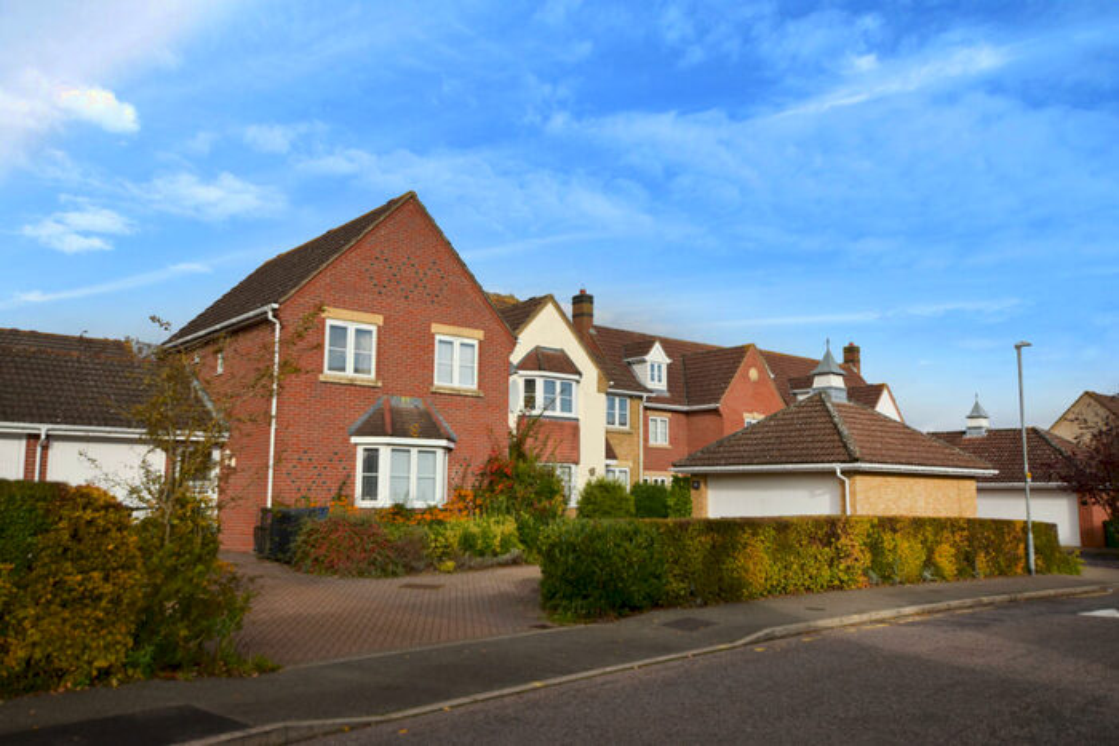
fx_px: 933
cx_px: 560
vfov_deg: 43.6
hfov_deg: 61.9
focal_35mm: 30
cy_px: 373
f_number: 3.5
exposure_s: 1/2000
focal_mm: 20
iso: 140
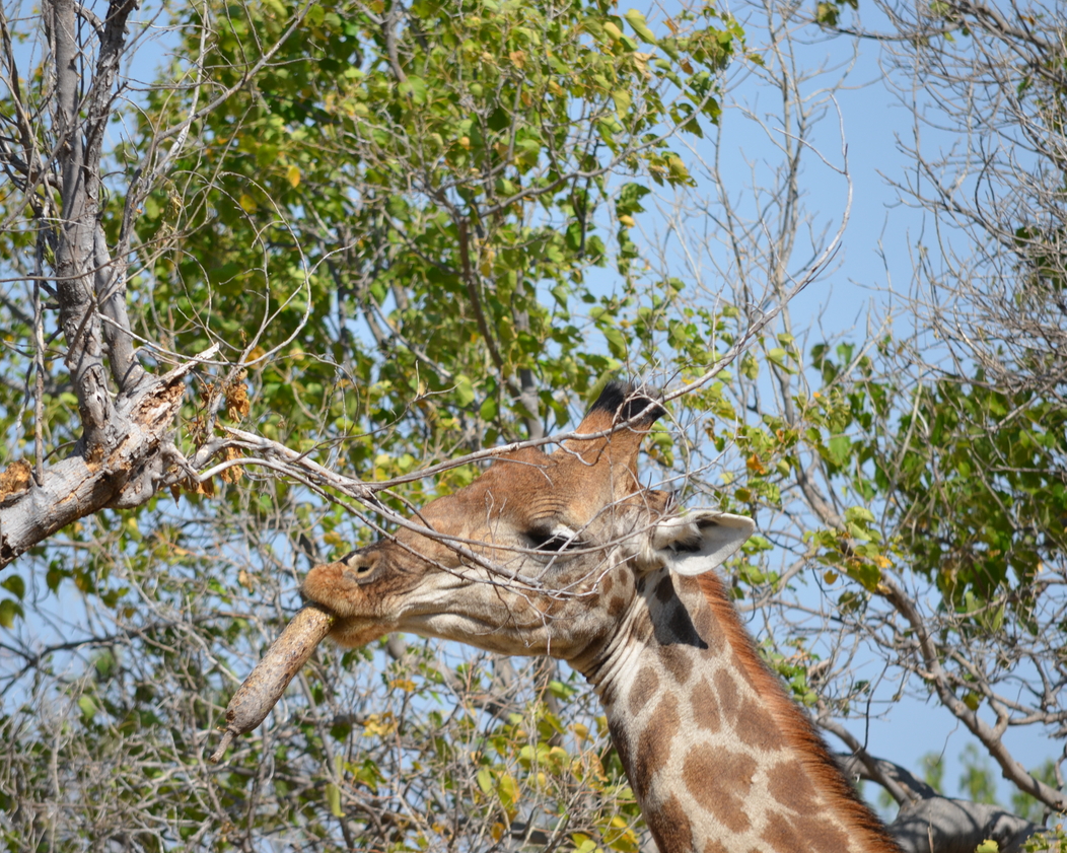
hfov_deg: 3.8
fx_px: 16196
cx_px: 475
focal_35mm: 513
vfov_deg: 3.0
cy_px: 425
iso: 200
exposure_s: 1/640
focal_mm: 300
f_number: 6.3
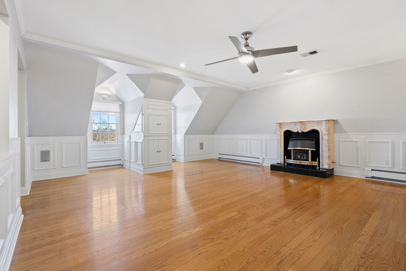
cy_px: 136
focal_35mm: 16
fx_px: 181
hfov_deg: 96.7
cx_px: 203
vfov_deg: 73.8
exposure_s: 1/6
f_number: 8
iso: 640
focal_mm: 16
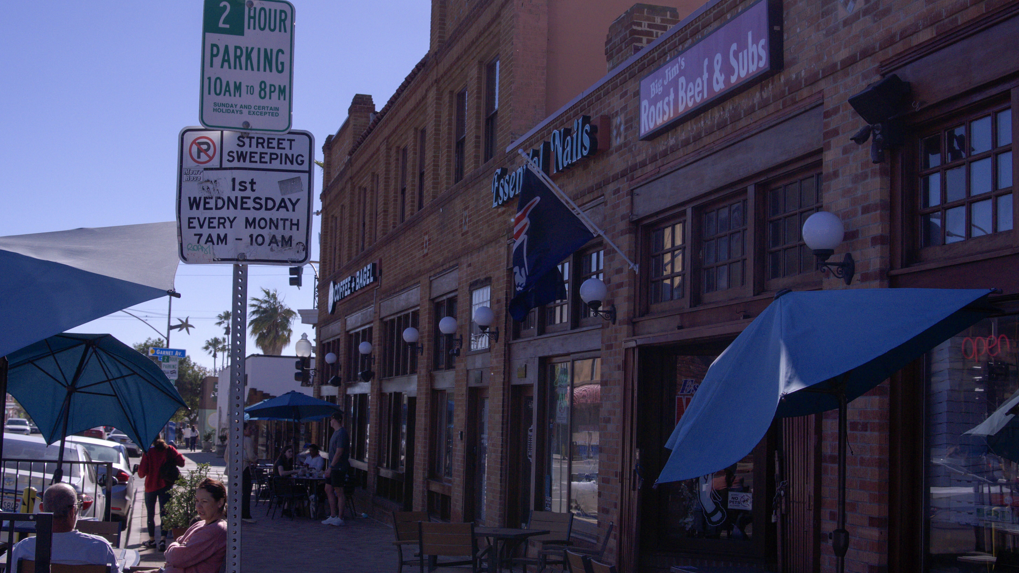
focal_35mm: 45
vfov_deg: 26.5
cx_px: 500
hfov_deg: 45.5
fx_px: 1216
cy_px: 309
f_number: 5.7
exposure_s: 1/4000
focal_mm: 28
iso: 400
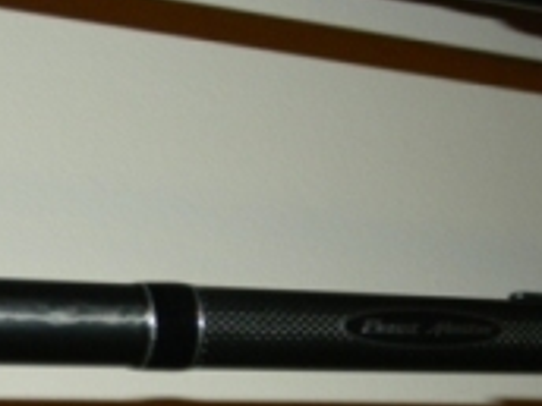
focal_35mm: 73
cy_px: 305
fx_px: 1143
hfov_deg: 26.6
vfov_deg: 20.0
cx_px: 214
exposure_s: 1/26
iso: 200
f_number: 3.5
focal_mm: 5
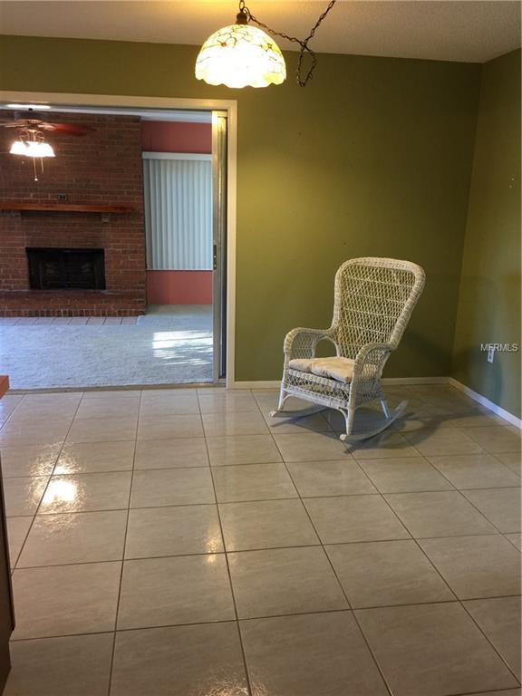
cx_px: 261
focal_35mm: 29
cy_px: 348
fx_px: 583
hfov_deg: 48.2
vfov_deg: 61.7
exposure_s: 1/15
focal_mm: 4.15
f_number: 2.2
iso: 50
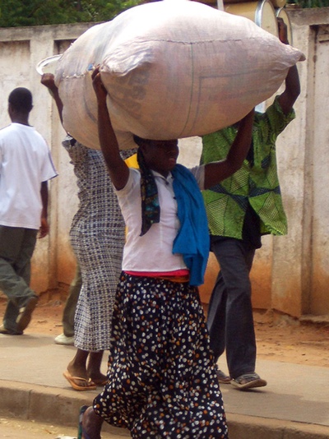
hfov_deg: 14.1
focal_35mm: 105
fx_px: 1332
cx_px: 164
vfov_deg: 18.7
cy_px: 220
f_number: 4.8
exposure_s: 1/200
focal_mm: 17.4
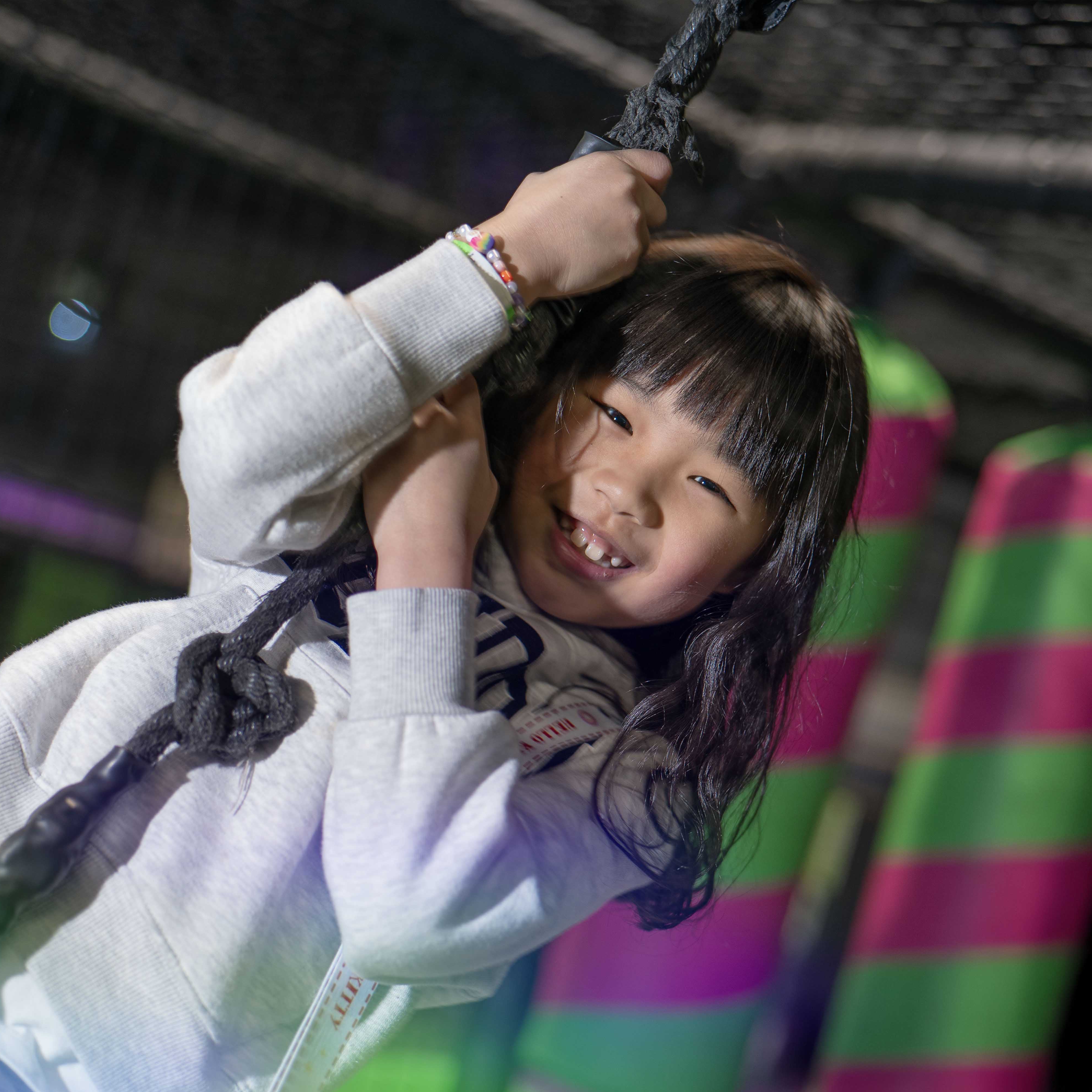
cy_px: 547
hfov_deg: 25.0
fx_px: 2463
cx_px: 450
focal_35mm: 69
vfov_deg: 25.0
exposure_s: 1/60
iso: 320
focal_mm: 50
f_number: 2
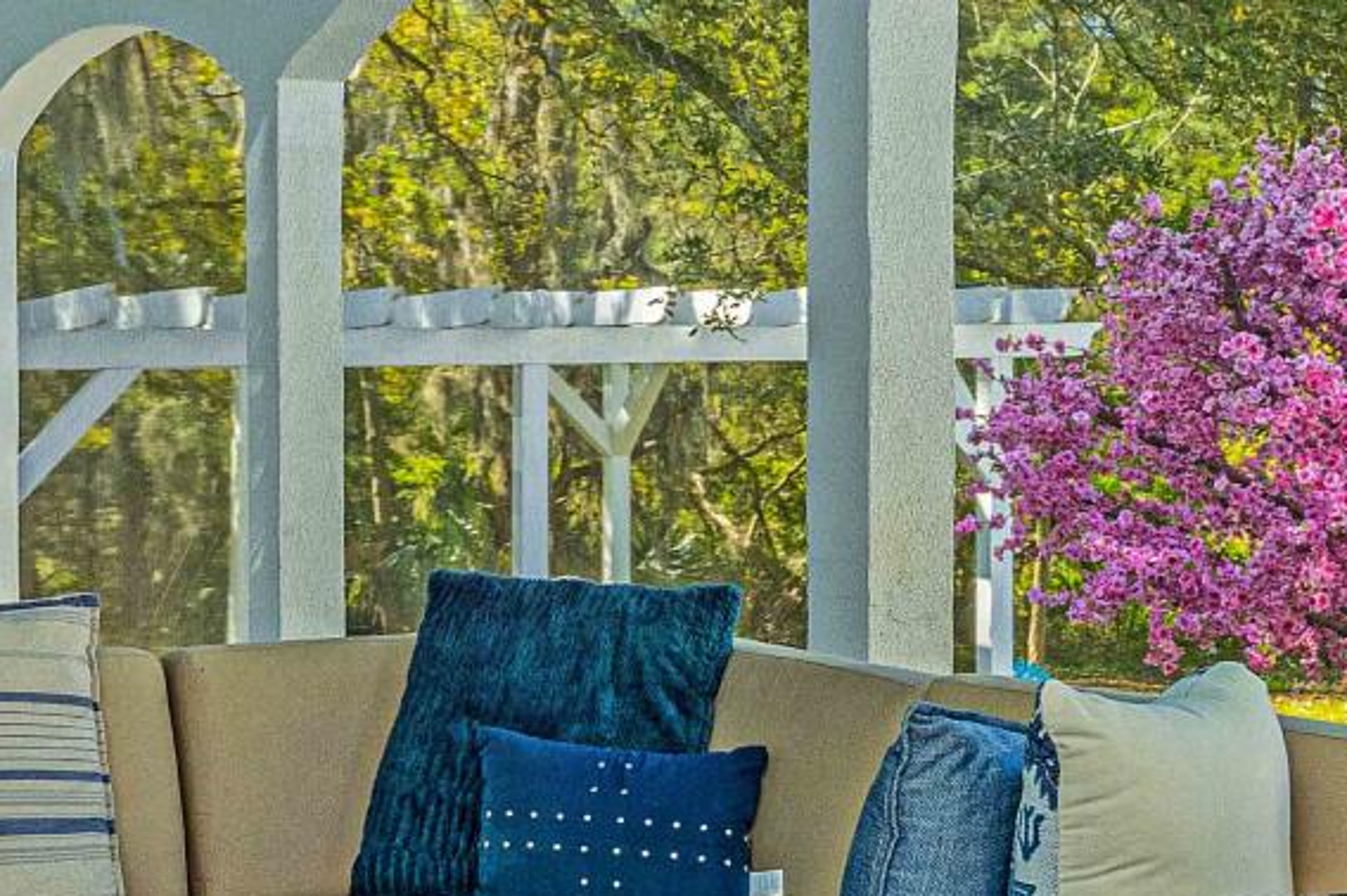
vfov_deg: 18.4
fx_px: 2767
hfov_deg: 27.0
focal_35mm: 74
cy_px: 398
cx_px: 330
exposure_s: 1/125
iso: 400
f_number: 7.1
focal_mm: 14
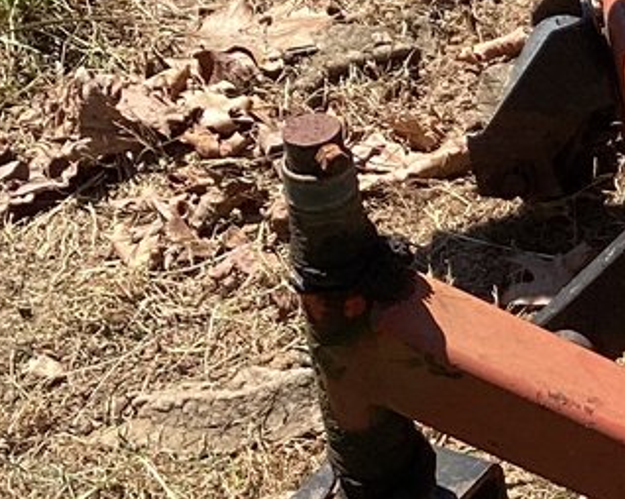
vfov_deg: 10.7
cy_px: 142
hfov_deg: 12.1
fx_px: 2662
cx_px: 1172
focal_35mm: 144
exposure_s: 1/754
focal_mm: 3.3
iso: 25
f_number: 2.4
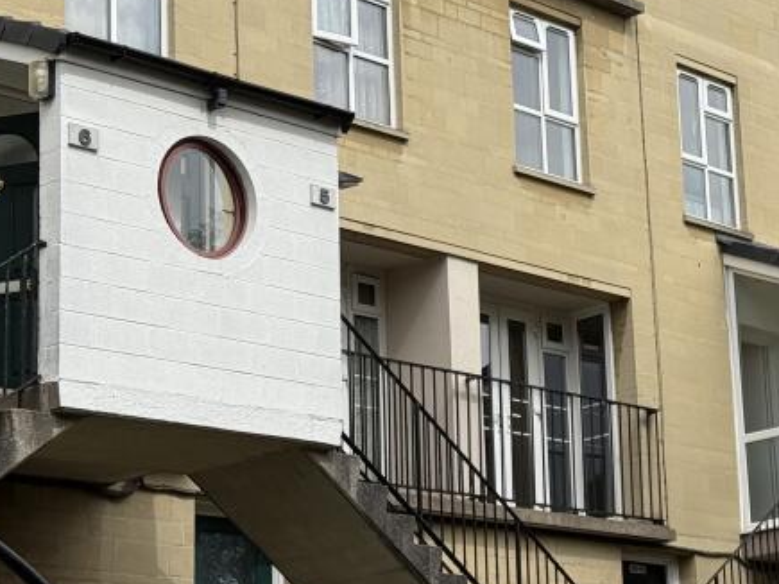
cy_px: 174
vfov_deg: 13.1
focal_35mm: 113
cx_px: 838
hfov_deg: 16.9
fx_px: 2542
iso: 64
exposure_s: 1/3891
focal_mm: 6.76
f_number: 1.78
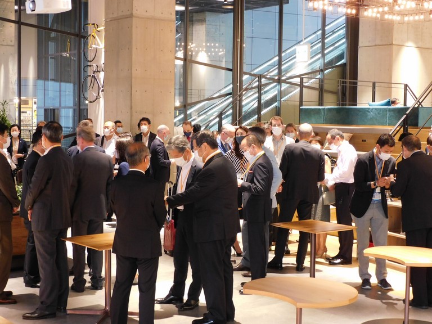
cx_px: 216
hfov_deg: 32.2
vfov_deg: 24.4
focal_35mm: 60
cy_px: 162
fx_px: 749
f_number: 4.2
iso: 400
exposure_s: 1/13
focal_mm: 10.7
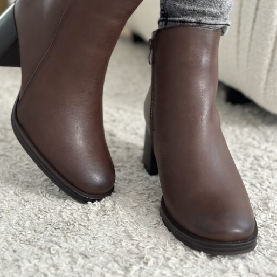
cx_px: 125
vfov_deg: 25.9
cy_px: 78
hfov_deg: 26.1
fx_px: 598
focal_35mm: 66
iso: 320
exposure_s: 1/50
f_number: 1.78
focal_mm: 6.86
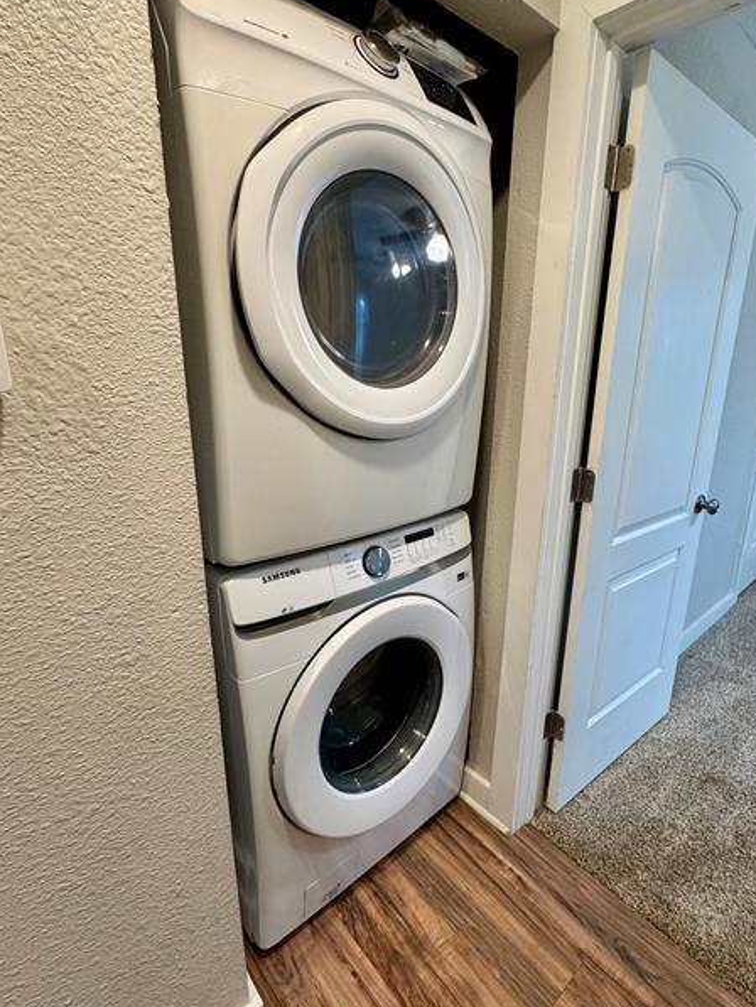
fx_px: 524
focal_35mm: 18
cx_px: 430
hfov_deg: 71.3
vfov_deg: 87.7
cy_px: 487
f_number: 2.2
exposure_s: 1/60
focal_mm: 2.22
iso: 200
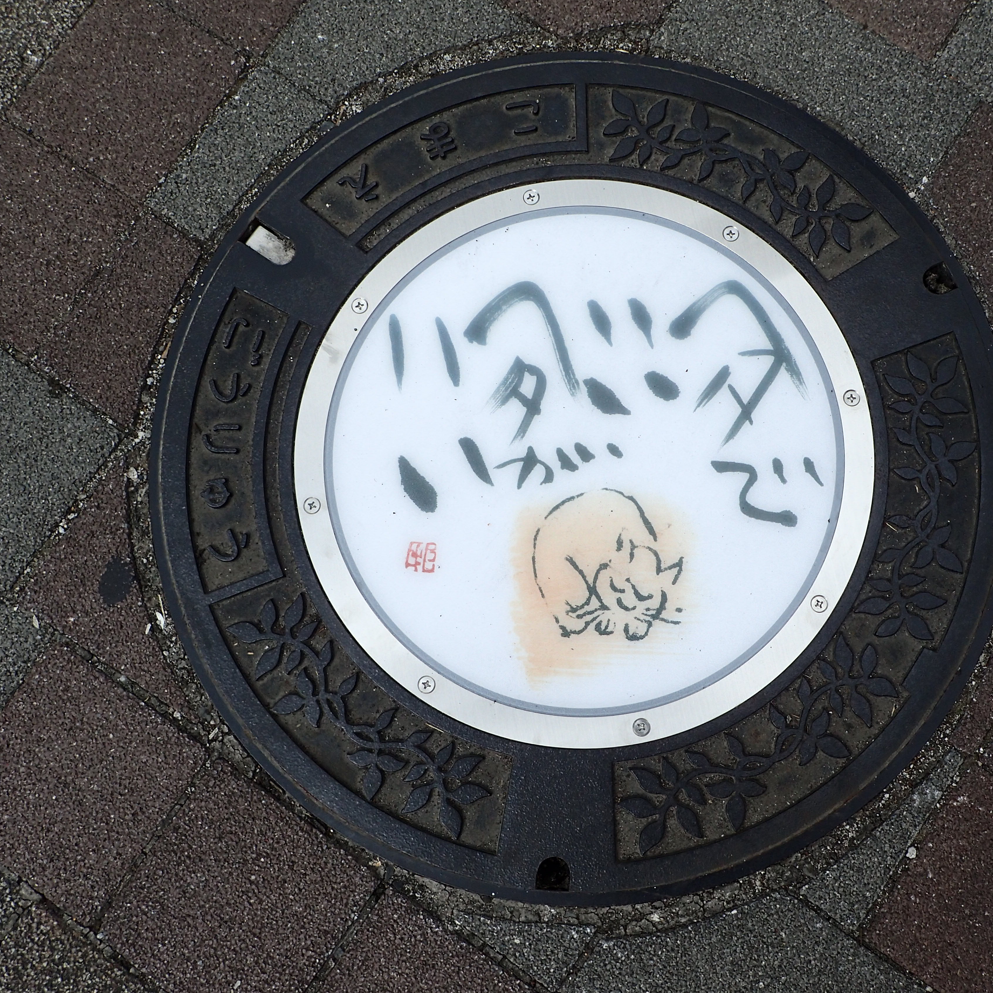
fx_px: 974
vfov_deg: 54.0
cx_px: 581
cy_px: 501
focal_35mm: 30
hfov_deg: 53.8
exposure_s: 1/200
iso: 100
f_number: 8
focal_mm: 4.5
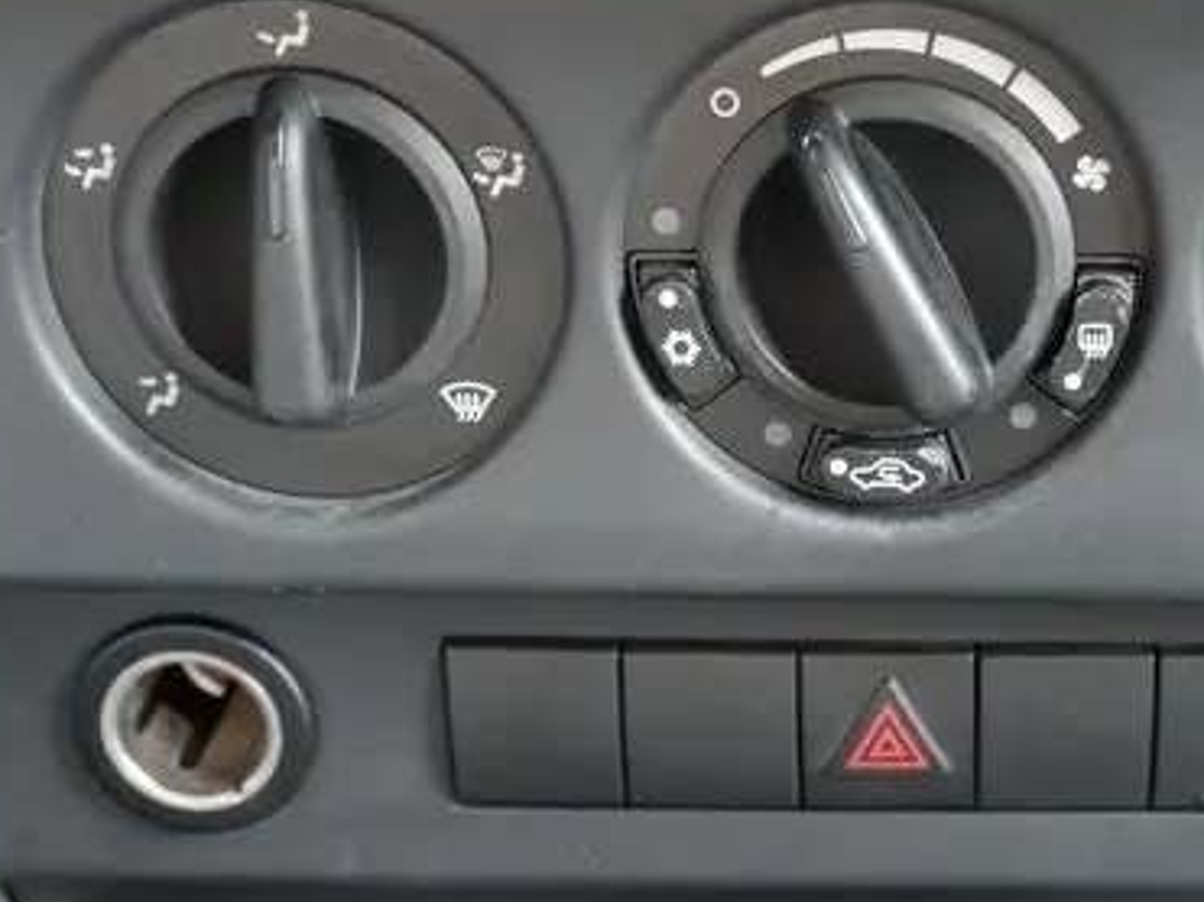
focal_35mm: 76
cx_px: 896
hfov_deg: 25.4
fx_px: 2643
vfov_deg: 19.4
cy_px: 430
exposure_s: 1/6
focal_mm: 22
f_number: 5
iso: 3200
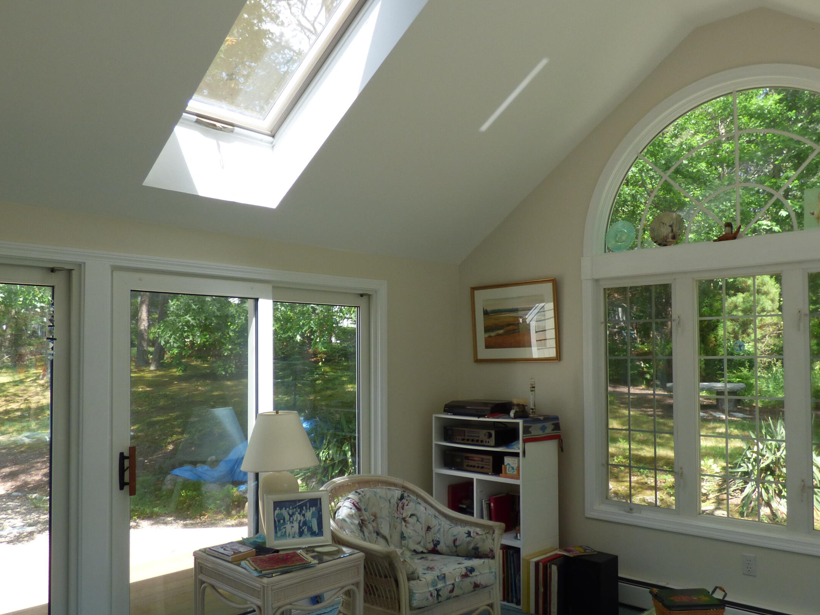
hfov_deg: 63.4
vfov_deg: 49.7
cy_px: 334
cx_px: 429
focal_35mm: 28
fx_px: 663
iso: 100
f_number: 2.8
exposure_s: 1/160
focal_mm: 3.58
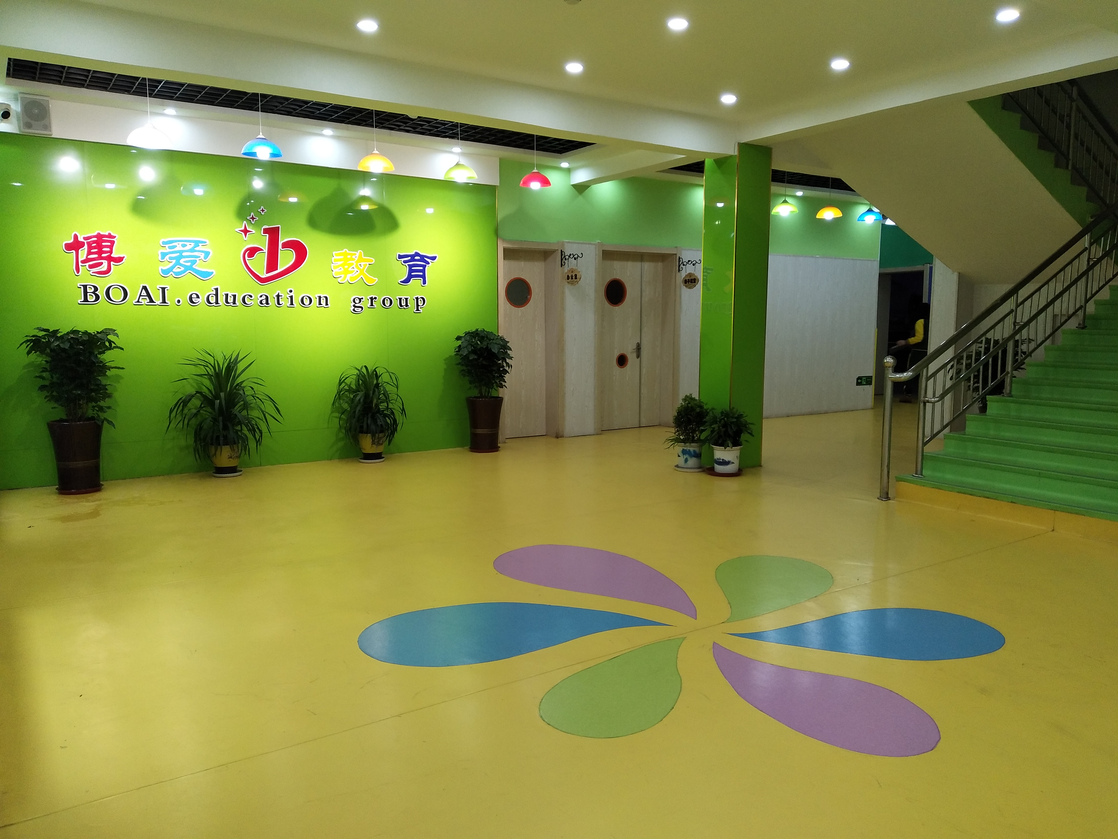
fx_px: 840
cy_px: 420
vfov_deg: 53.1
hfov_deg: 67.3
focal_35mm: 26
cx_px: 559
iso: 100
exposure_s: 1/50
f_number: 2
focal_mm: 3.88
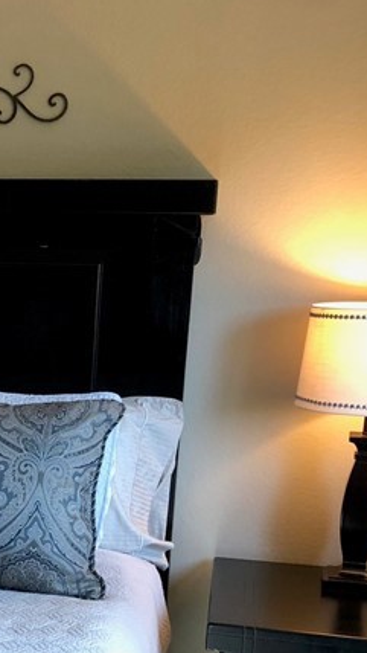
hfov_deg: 15.2
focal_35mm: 73
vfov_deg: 28.5
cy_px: 496
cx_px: -195
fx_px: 1262
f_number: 1.8
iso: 40
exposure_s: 1/24
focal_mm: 3.99
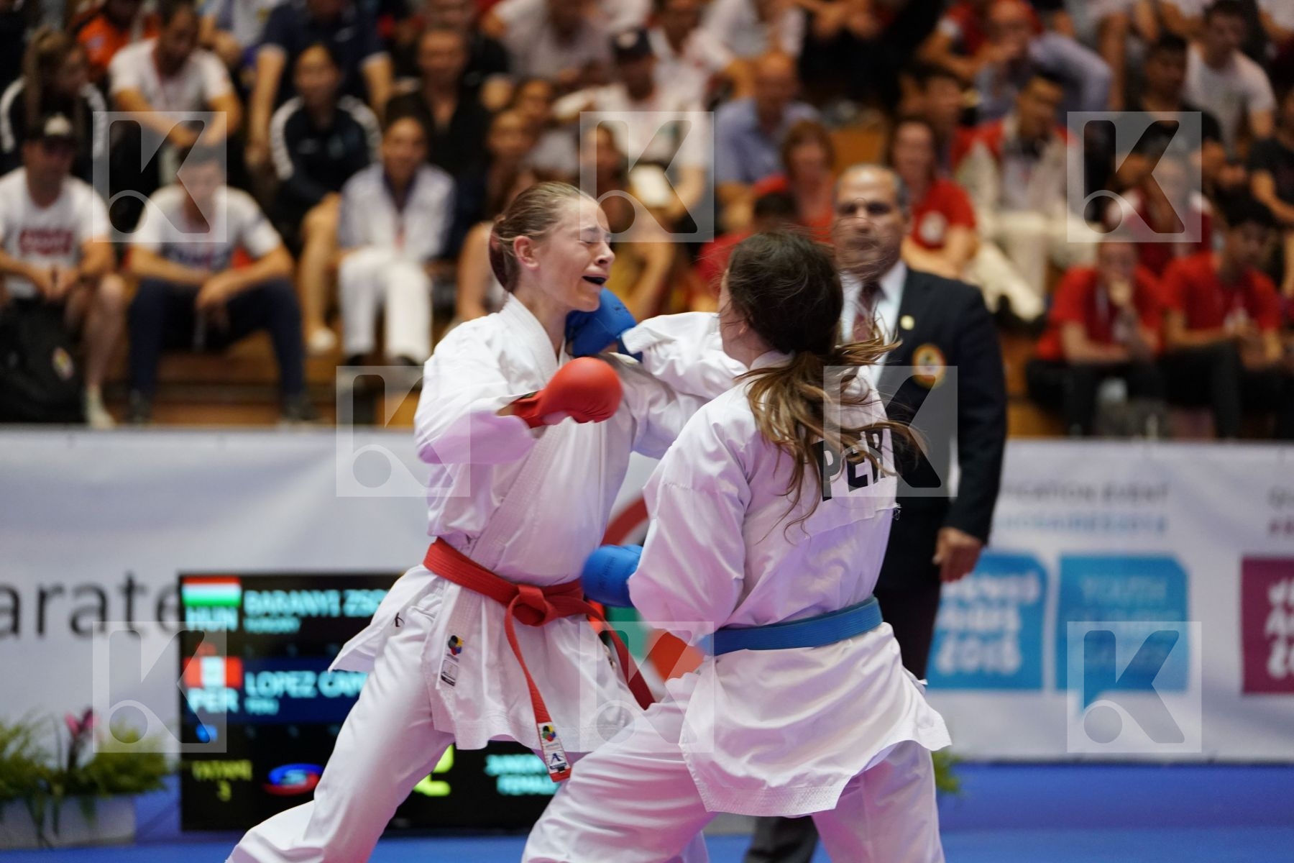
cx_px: 647
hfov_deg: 14.4
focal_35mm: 142
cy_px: 432
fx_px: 5104
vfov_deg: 9.7
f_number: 2.8
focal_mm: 142
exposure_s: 1/800
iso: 4000
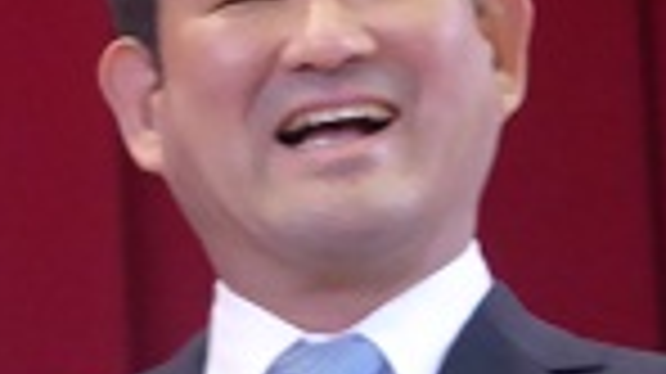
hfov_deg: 2.9
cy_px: 424
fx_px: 13076
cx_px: 9
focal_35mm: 741
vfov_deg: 1.6
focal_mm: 27.1
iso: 400
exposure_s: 1/6
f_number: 5.4
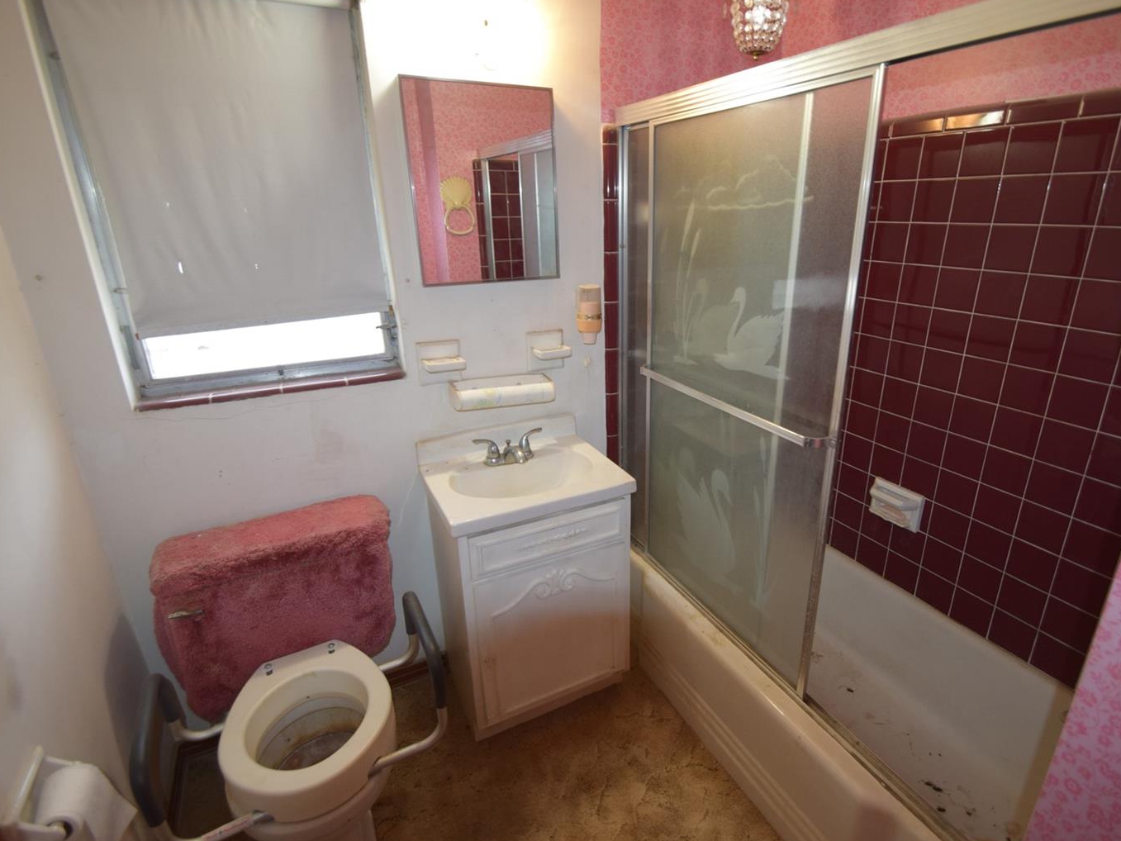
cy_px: 416
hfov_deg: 90.8
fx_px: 551
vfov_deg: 74.7
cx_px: 611
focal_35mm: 17
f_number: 3.5
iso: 640
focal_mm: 10
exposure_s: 1/60
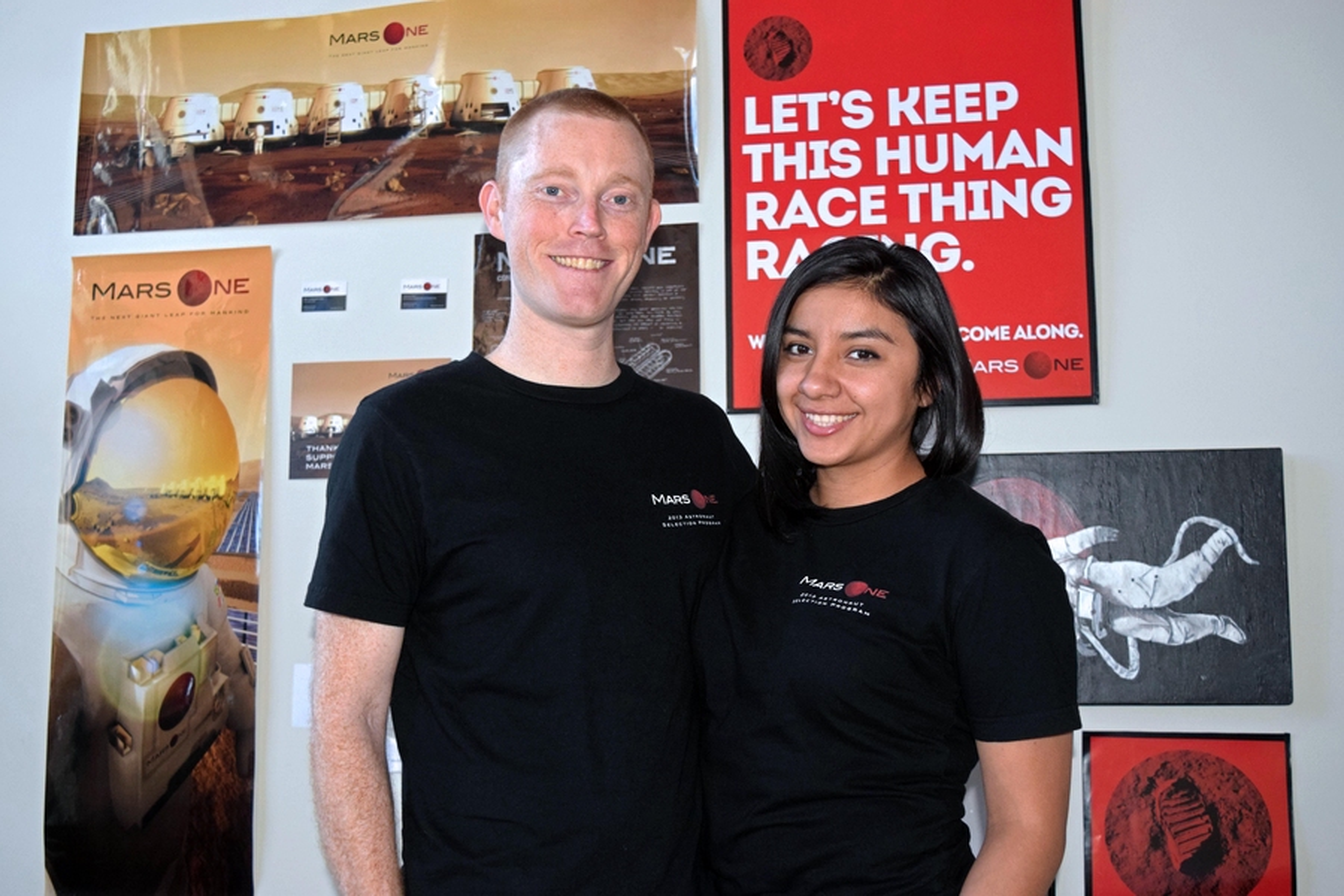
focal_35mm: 40
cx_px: 672
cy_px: 448
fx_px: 1512
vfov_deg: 33.0
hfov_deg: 47.9
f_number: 5.6
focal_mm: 27
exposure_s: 1/200
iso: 1600
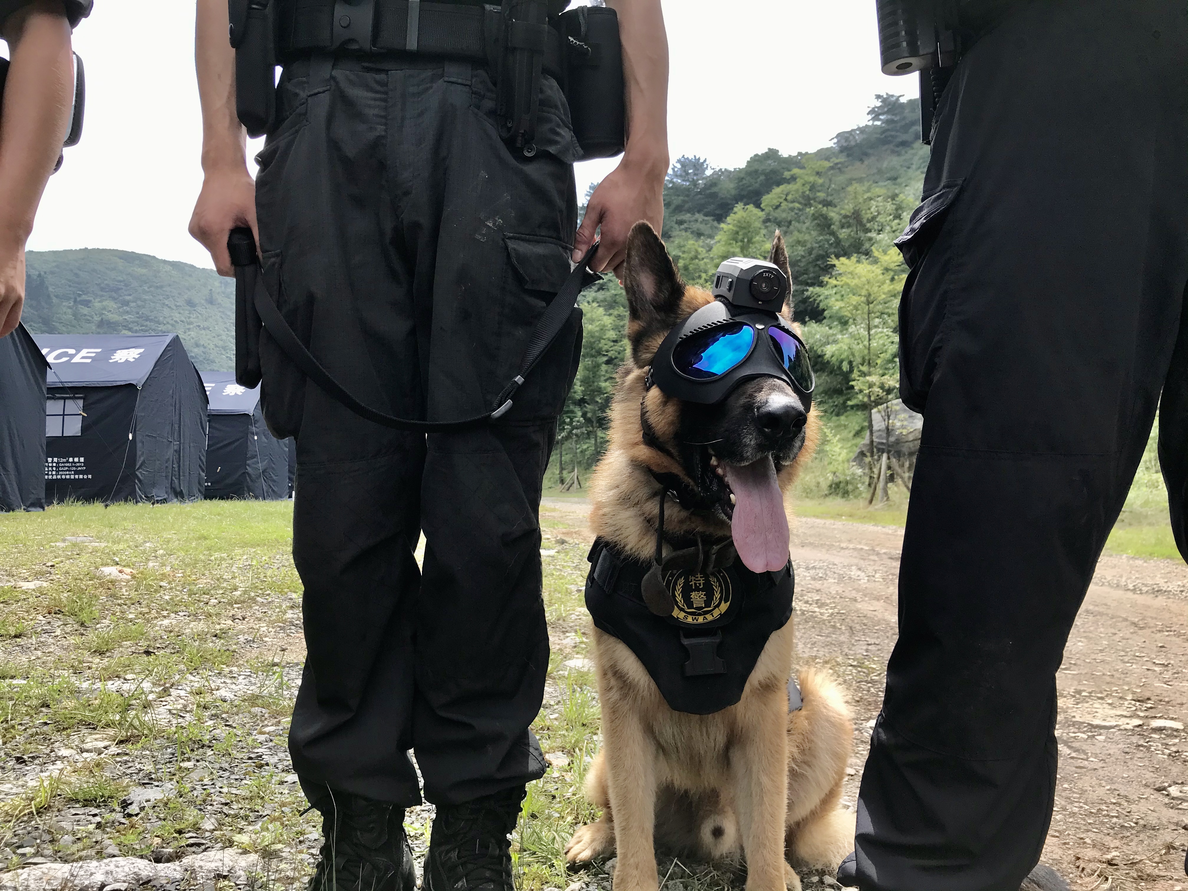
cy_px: 446
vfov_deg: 49.7
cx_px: 594
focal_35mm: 28
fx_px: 961
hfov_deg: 63.4
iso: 20
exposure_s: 1/997
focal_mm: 3.99
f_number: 1.8
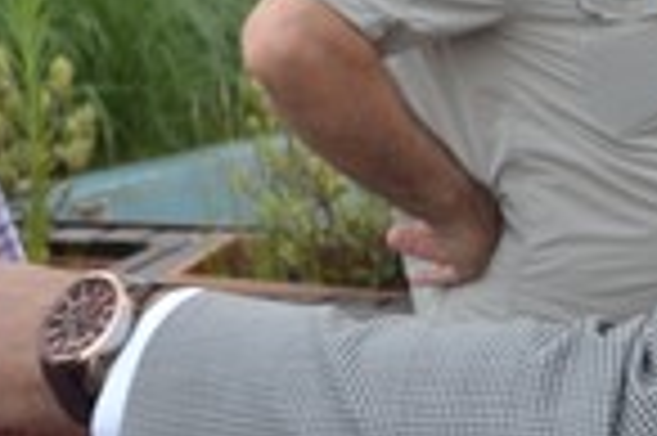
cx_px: 68
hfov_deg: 14.7
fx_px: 2516
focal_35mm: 138
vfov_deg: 9.9
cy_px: 227
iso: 400
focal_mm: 20
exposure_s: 1/50
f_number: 3.8
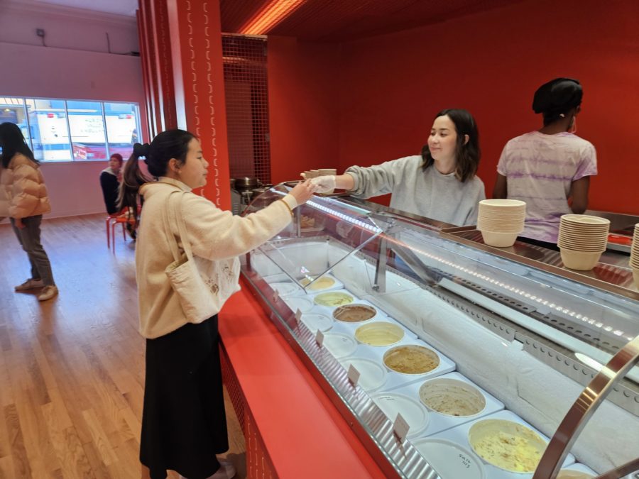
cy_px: 240
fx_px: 425
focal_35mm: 23
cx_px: 320
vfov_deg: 58.9
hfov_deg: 73.9
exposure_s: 1/120
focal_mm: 5.4
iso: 160
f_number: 1.8
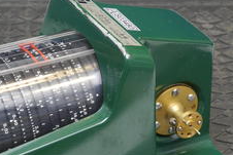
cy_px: 131
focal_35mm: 169
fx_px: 1094
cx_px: 36
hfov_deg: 12.1
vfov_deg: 8.1
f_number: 11
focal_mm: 46
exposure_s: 1/5
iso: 400
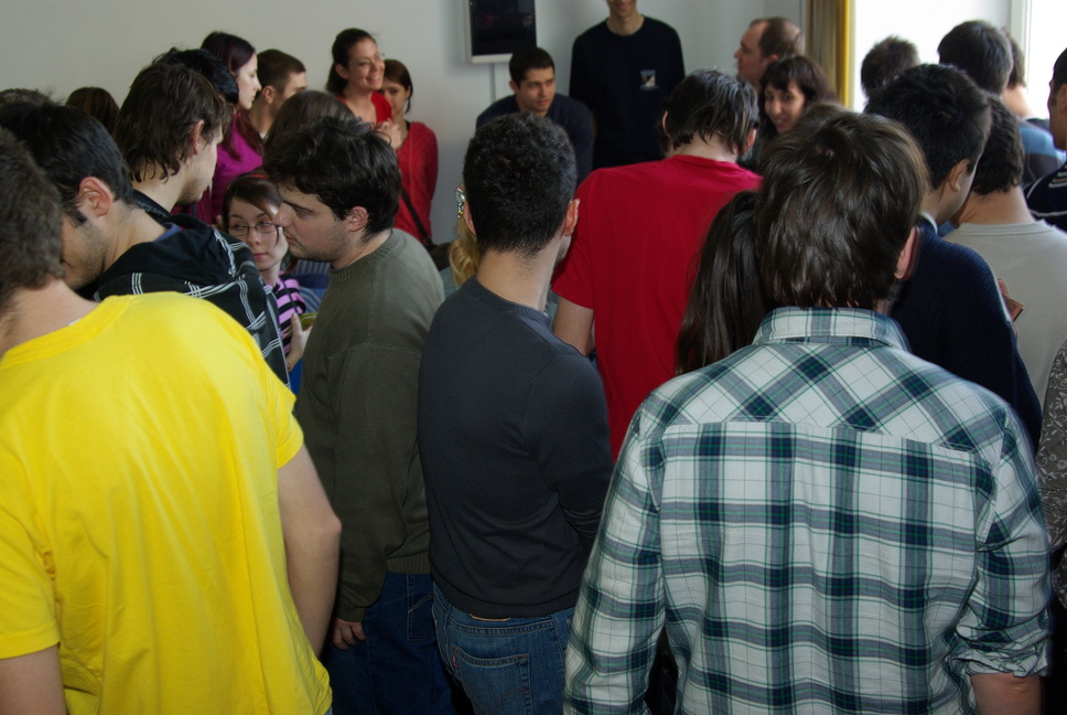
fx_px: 1246
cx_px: 534
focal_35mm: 42
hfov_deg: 46.3
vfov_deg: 32.0
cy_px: 358
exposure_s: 1/50
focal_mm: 28
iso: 250
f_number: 4
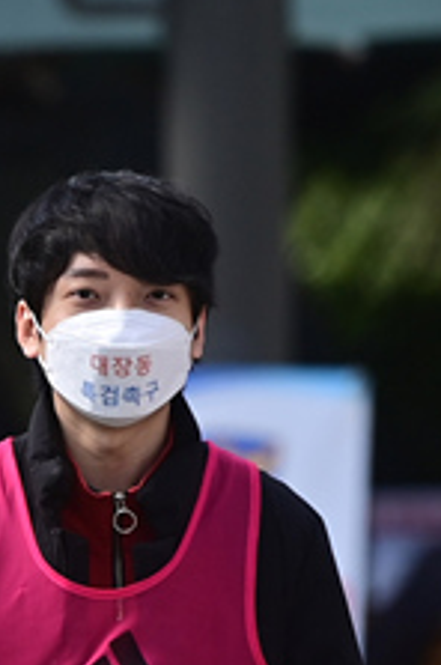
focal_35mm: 624
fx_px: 11501
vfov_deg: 3.3
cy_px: 869
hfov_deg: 2.2
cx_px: -60
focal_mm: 185
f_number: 3.5
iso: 100
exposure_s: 1/800
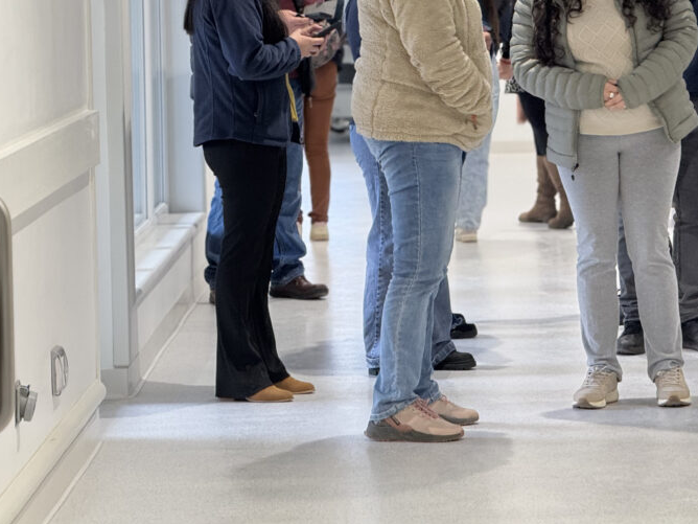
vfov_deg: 8.1
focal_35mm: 184
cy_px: 126
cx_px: 488
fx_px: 3710
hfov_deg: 10.7
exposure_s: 1/50
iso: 200
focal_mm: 15.66
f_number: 2.8
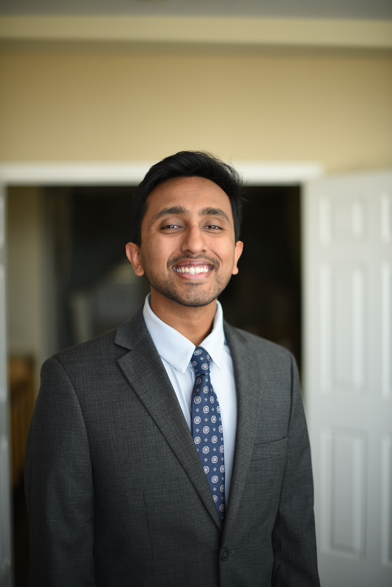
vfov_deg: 39.6
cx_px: 196
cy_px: 294
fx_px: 816
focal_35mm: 50
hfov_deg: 27.0
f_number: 1.4
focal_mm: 50
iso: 100
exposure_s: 1/160
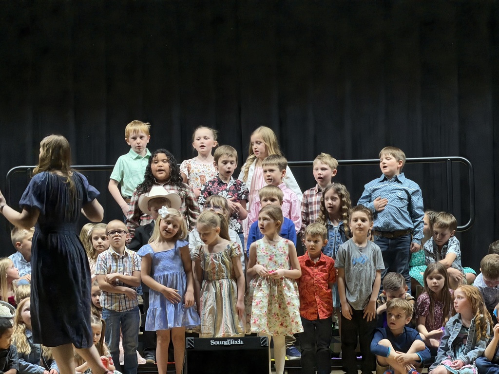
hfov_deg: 9.9
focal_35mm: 200
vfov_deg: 7.4
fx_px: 2883
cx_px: 250
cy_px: 187
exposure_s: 1/60
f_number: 2.8
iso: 320
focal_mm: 16.89
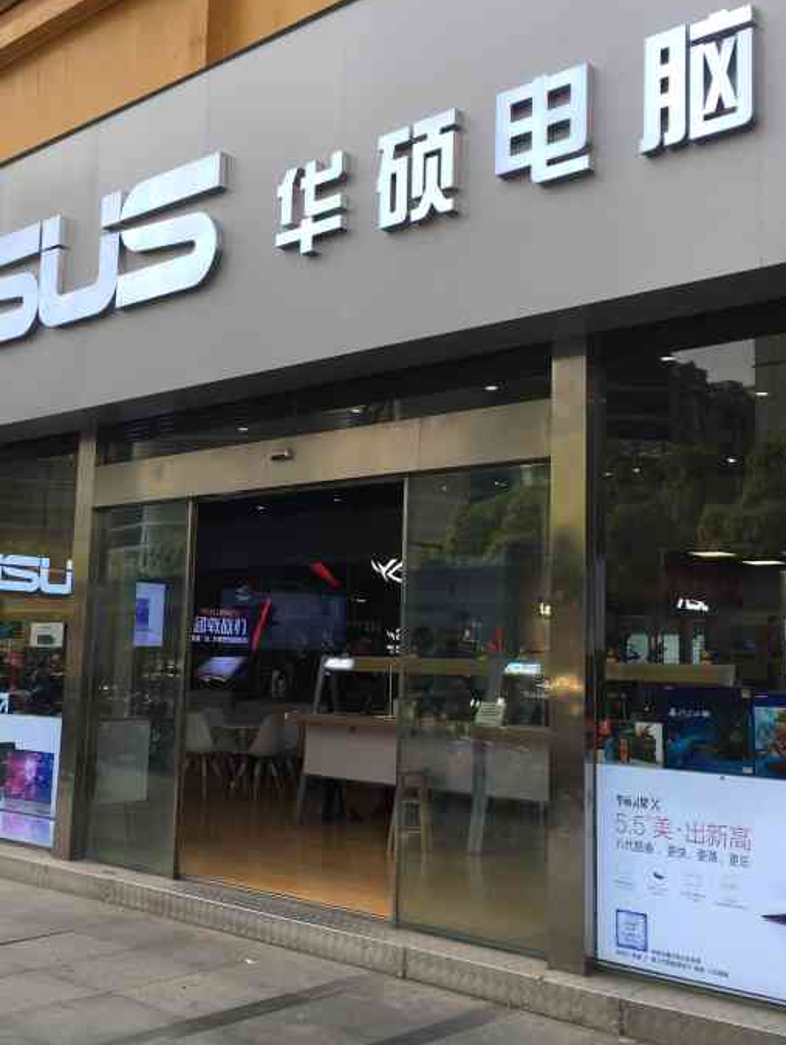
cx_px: 368
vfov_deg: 46.8
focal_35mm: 40
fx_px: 1209
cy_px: 508
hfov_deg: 36.0
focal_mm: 4.15
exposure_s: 1/329
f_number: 2.2
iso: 25
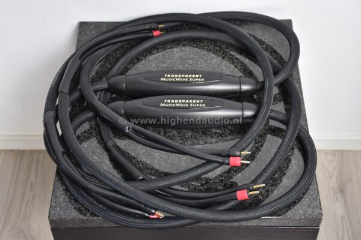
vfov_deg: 21.6
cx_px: 180
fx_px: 632
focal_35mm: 63
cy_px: 120
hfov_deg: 31.9
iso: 450
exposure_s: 1/60
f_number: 4.5
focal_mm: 42
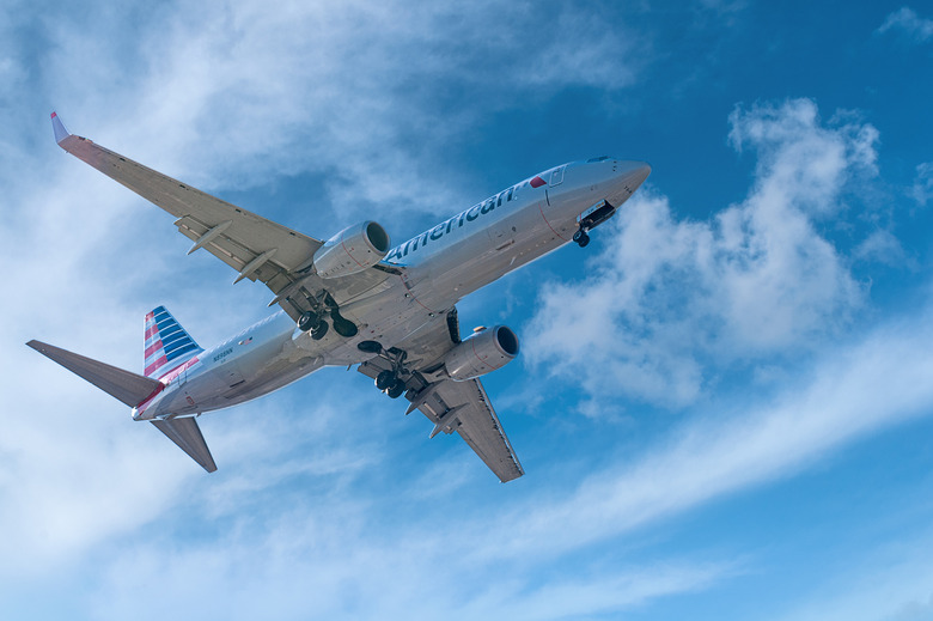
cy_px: 310
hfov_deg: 19.5
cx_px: 466
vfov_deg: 13.0
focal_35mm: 105
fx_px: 2719
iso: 200
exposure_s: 1/400
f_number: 8
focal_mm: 70
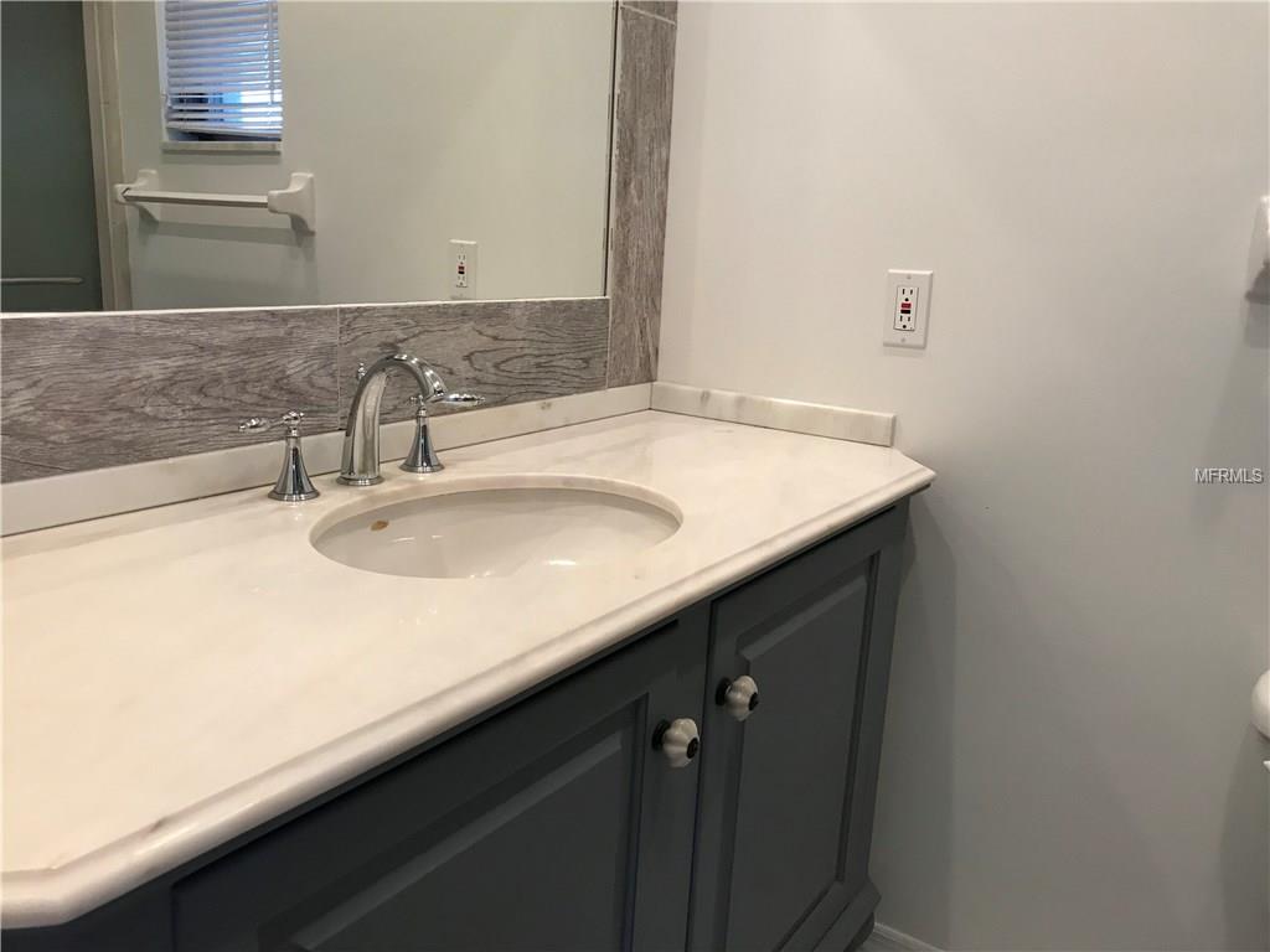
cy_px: 476
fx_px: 1027
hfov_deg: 63.4
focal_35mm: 28
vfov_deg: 49.7
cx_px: 635
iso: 25
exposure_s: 1/30
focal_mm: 3.99
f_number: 1.8
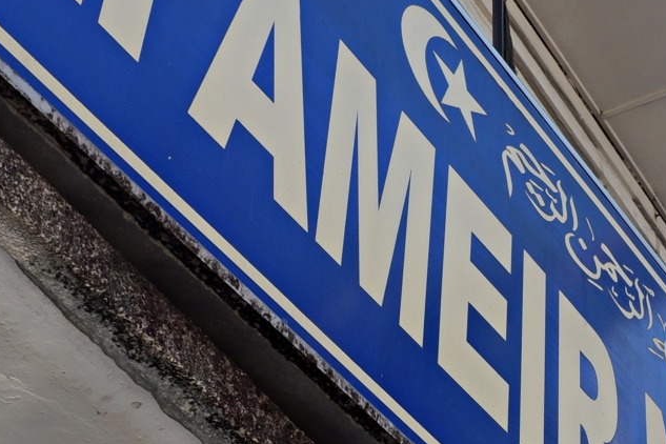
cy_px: 469
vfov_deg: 14.4
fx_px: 1720
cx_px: 545
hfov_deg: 21.6
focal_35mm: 93
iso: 200
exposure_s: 1/125
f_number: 7.1
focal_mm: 15
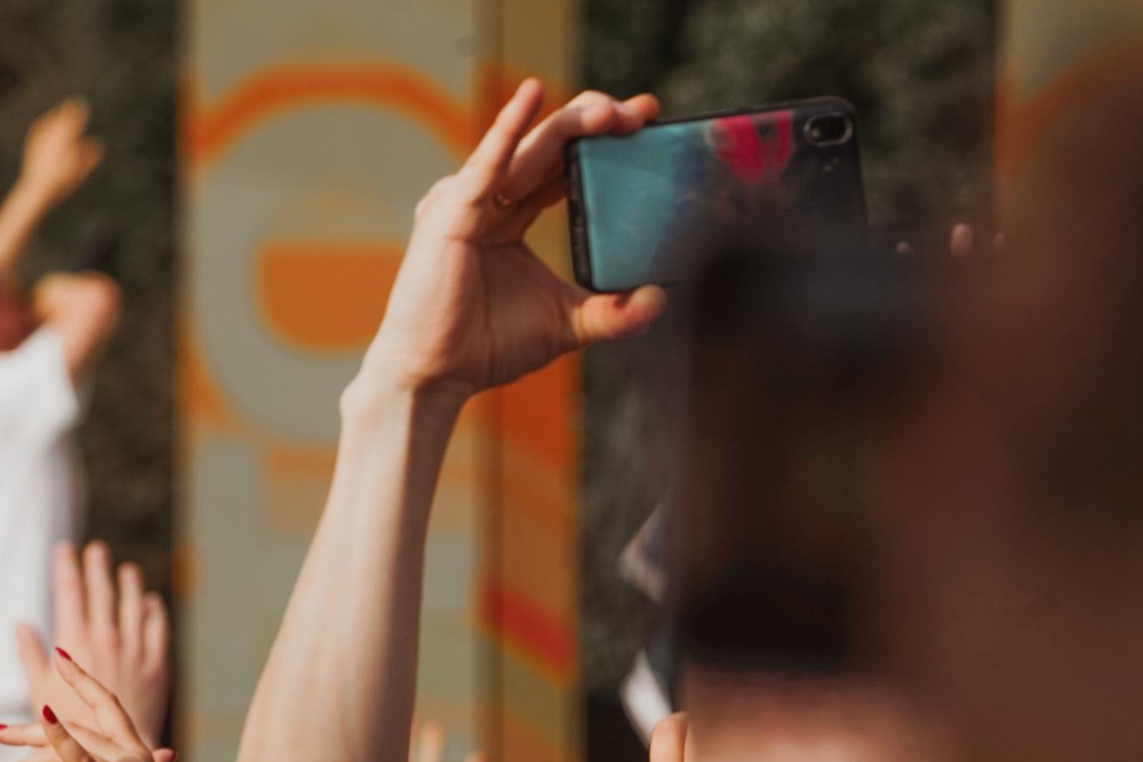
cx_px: 119
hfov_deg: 5.5
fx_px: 11905
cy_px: 330
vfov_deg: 3.7
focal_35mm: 375
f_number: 9
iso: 100
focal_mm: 200
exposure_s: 1/400
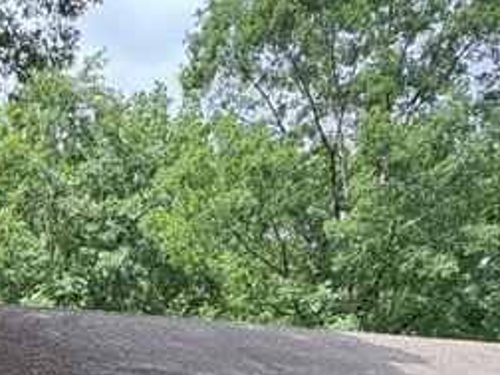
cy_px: 506
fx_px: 823
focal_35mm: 57
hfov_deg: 32.0
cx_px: 40
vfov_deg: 22.5
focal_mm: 2.22
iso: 40
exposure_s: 1/250
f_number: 2.2
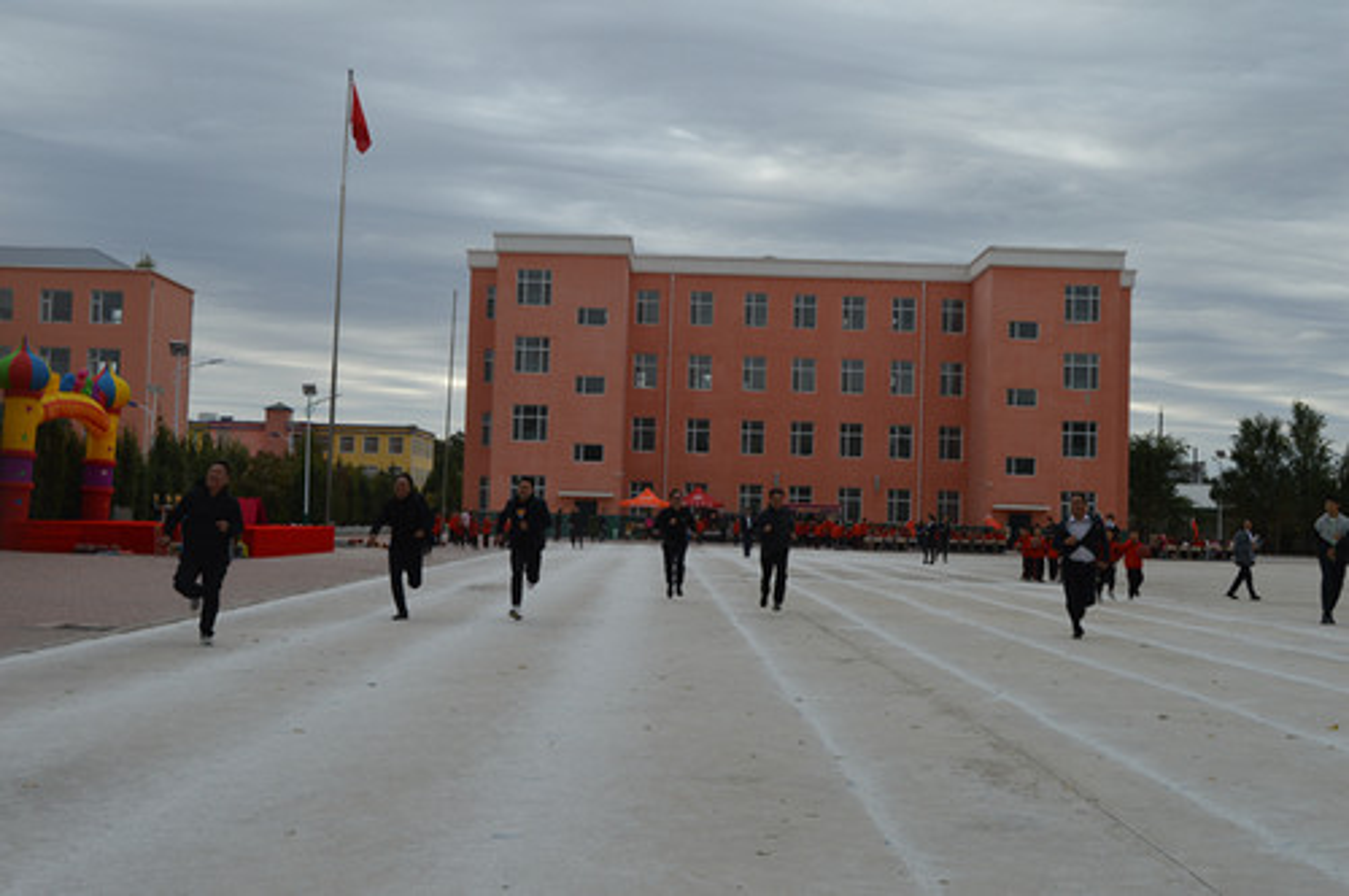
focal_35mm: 46
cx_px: 674
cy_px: 448
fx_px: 1740
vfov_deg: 28.9
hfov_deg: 42.4
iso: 100
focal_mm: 31
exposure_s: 1/200
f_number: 7.1
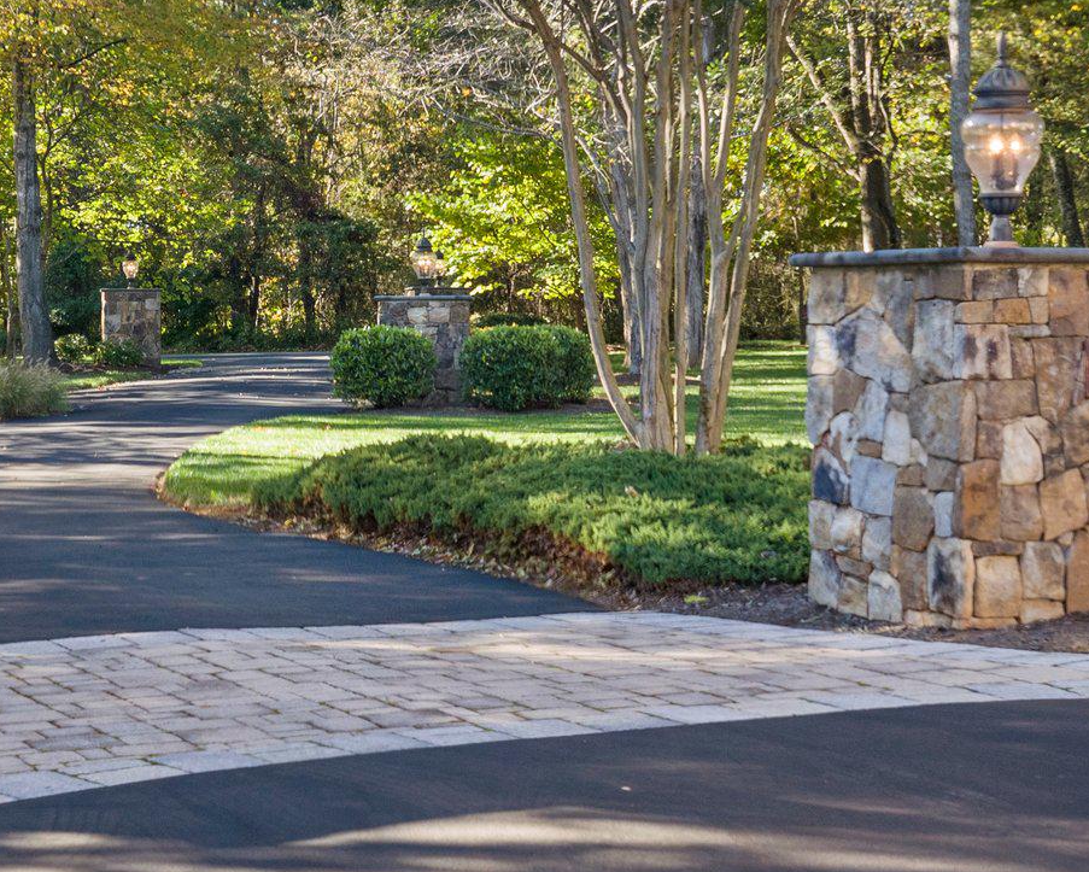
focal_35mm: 83
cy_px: 318
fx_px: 2676
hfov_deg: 22.8
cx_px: 267
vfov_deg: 18.5
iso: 800
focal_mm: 39
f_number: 7.1
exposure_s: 1/60
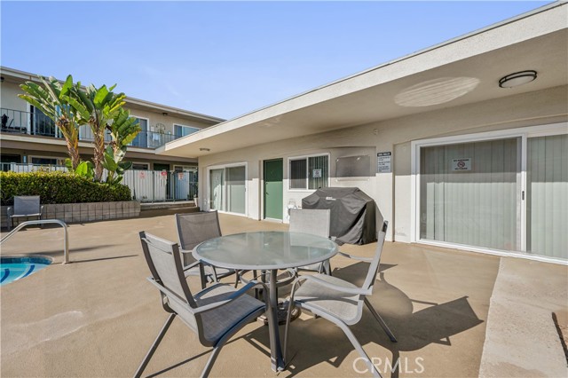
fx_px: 221
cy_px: 189
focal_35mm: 14
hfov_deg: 104.3
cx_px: 284
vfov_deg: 81.1
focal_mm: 14
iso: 100
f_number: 9
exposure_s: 1/250
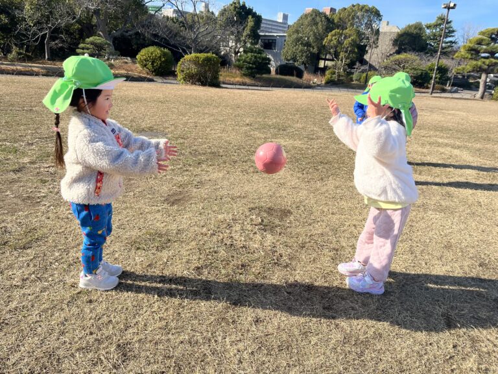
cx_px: 249
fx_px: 374
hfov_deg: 67.3
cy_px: 187
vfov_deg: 53.1
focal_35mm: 26
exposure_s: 1/2410
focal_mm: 5.1
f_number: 1.6
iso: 50
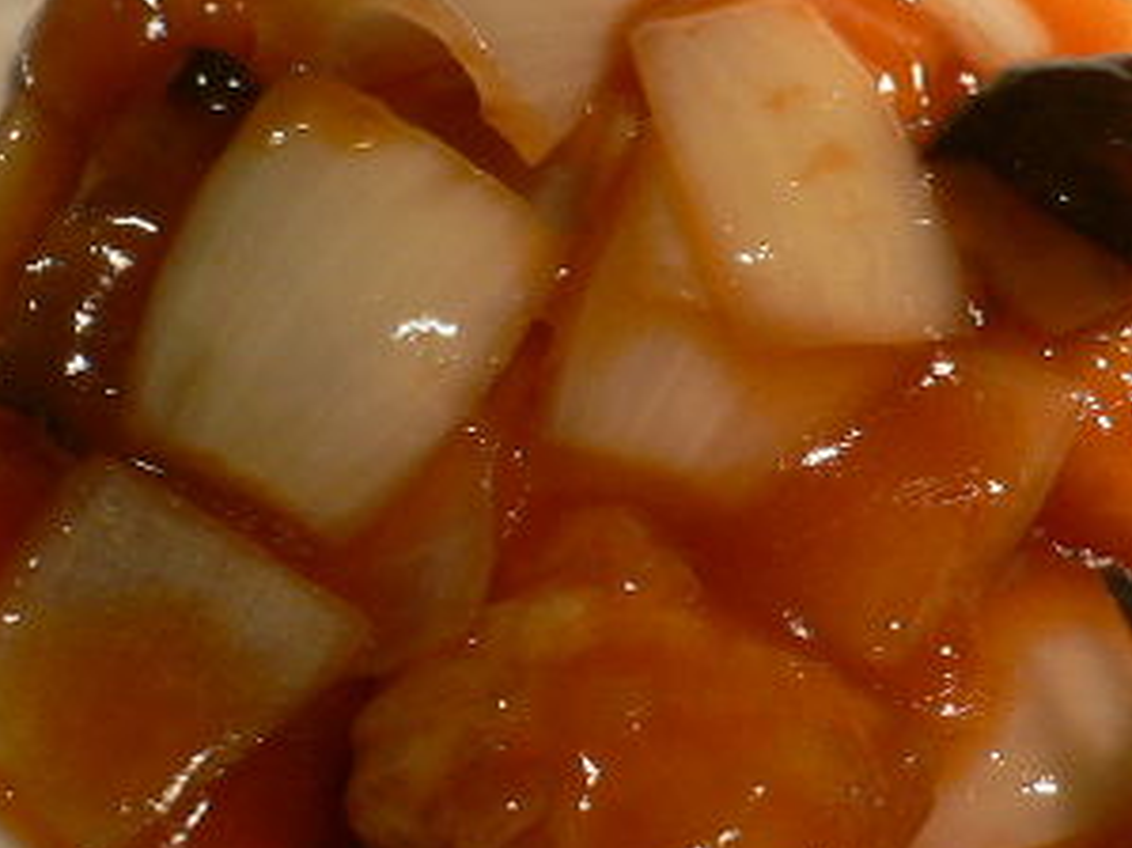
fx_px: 2484
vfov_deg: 19.3
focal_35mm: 76
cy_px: 309
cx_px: 791
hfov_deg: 25.5
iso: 100
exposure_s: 1/15
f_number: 2.8
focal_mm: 5.8
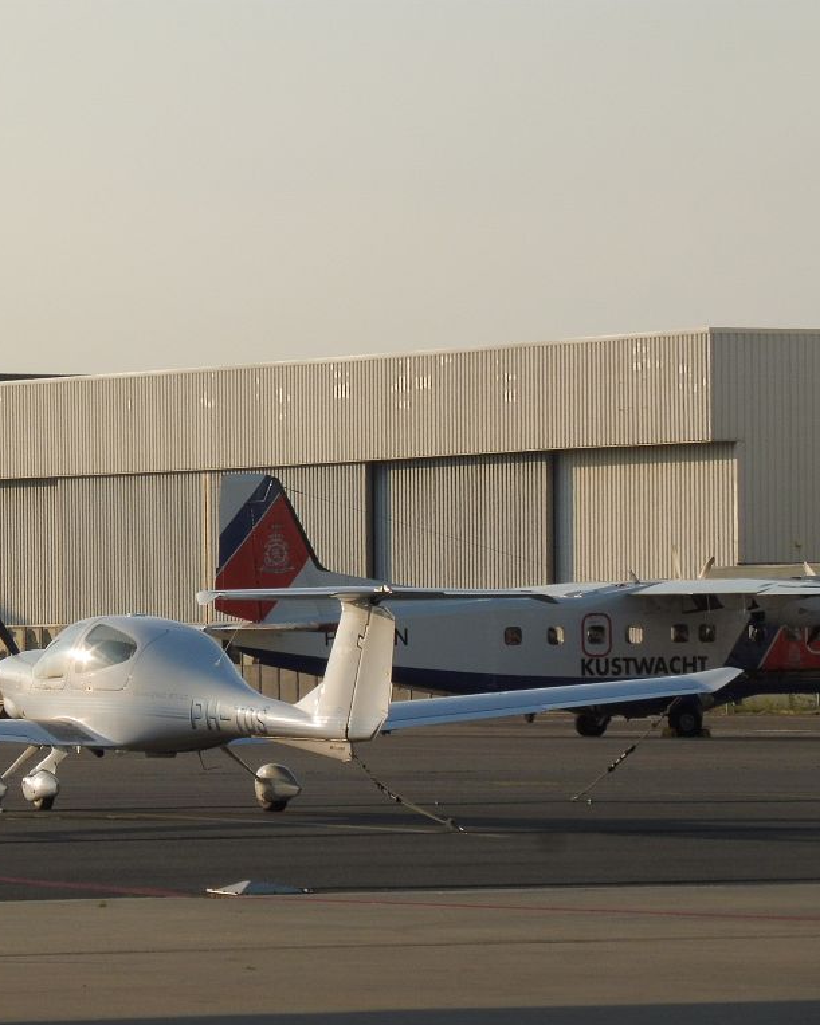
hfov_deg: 5.5
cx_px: 199
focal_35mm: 280
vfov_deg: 6.9
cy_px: 512
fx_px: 8496
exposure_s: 1/400
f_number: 7.1
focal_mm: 38.2
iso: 100
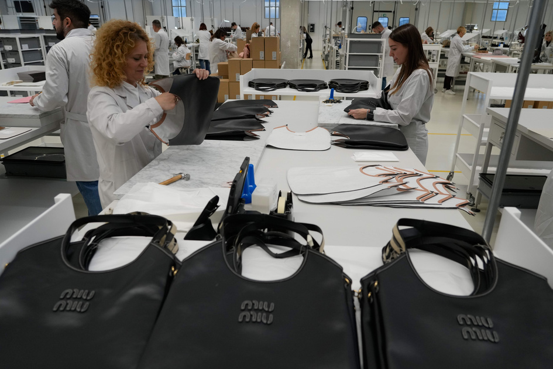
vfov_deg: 49.6
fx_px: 399
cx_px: 277
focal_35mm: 26
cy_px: 187
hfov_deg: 69.4
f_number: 4
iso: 1250
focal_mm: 24
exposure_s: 1/800
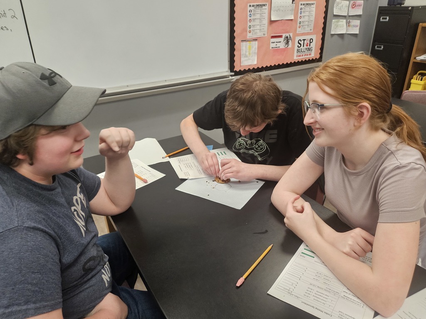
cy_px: 160
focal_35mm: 24
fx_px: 295
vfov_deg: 56.8
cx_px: 213
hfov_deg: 71.6
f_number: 1.8
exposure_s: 1/120
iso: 500
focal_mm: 5
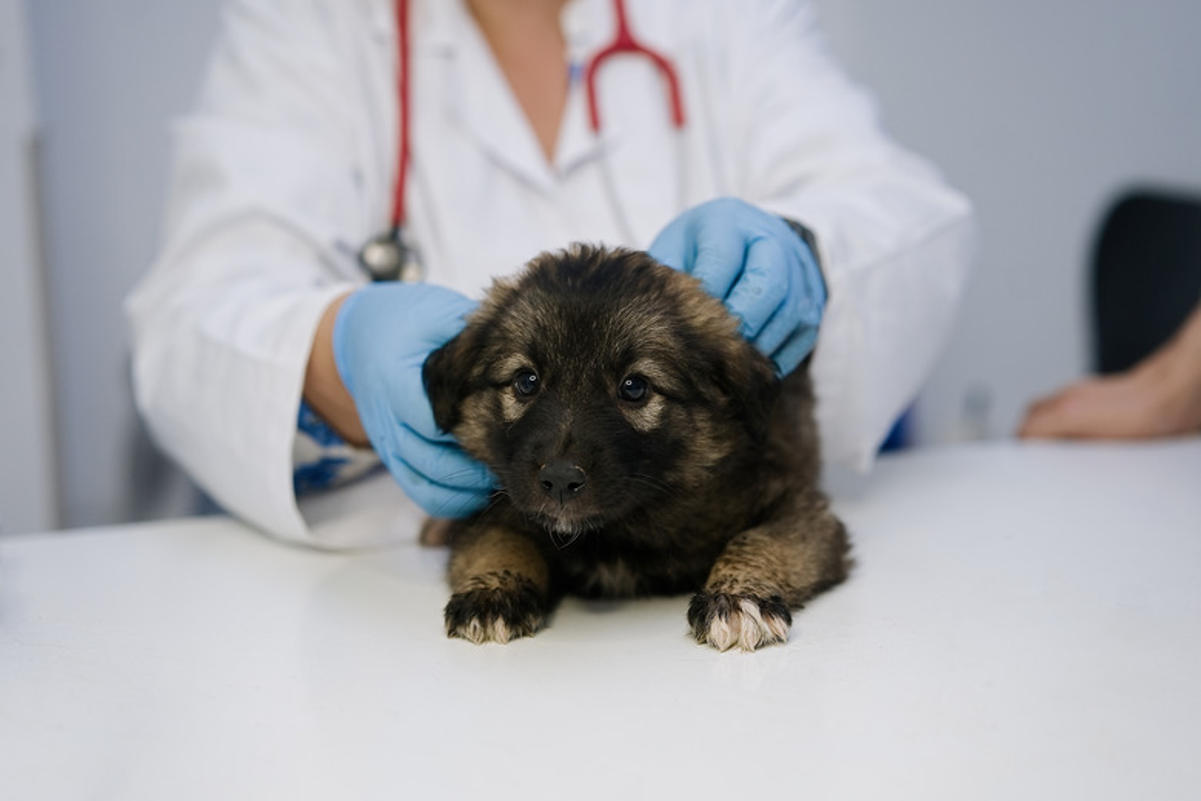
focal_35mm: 55
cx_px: 600
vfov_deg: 24.6
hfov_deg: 36.2
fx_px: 1835
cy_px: 400
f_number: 2.8
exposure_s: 1/320
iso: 640
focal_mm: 55
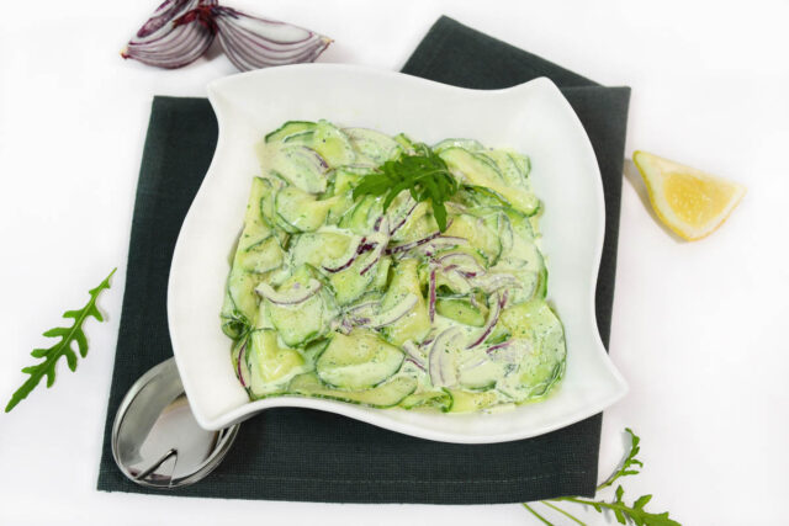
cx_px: 394
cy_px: 263
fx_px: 723
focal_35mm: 33
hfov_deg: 57.2
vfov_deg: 40.0
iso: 500
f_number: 5.6
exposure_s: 1/60
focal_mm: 22
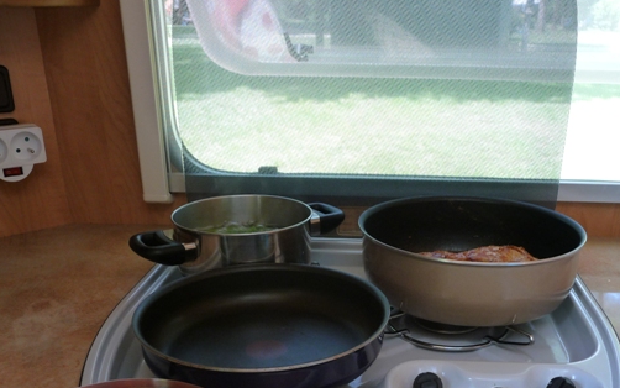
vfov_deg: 32.9
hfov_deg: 51.3
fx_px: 642
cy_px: 297
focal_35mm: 38
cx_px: 359
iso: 160
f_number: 3.3
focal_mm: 4.7
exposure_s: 1/30
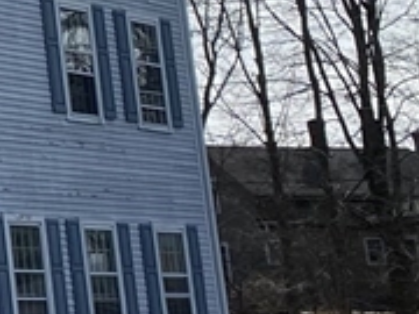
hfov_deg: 10.9
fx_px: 1791
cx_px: -638
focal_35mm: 148
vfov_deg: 9.8
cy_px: -98
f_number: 1.8
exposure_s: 1/3623
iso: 32
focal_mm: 4.25
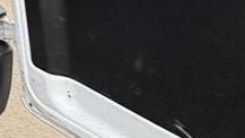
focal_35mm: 63
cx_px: -259
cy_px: -165
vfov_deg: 14.5
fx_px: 409
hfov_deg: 18.6
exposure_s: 1/99
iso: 200
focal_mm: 2.22
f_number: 2.2
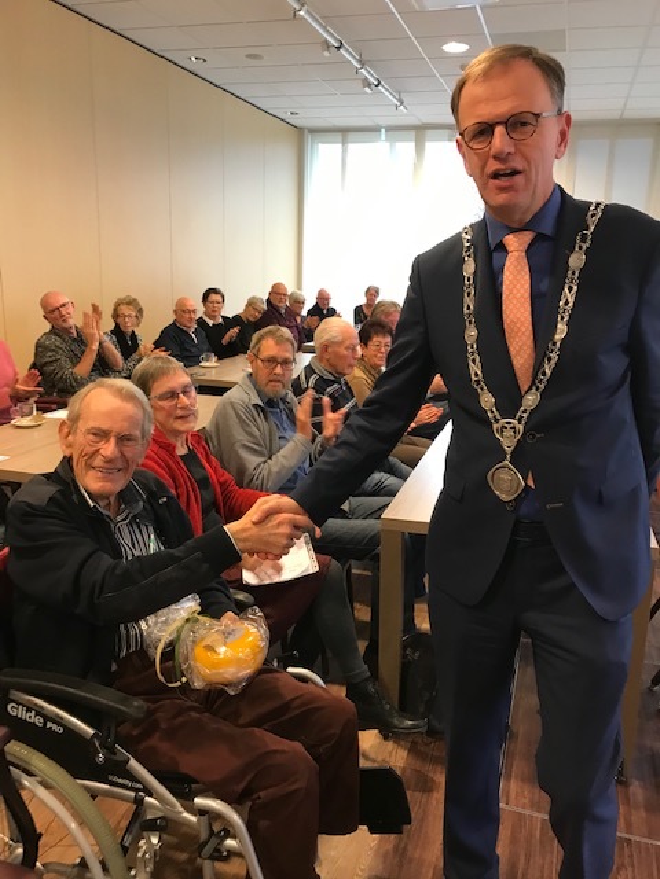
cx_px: 330
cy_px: 440
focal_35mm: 28
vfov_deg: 63.4
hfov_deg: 49.7
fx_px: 712
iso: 50
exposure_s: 1/17
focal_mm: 3.99
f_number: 1.8
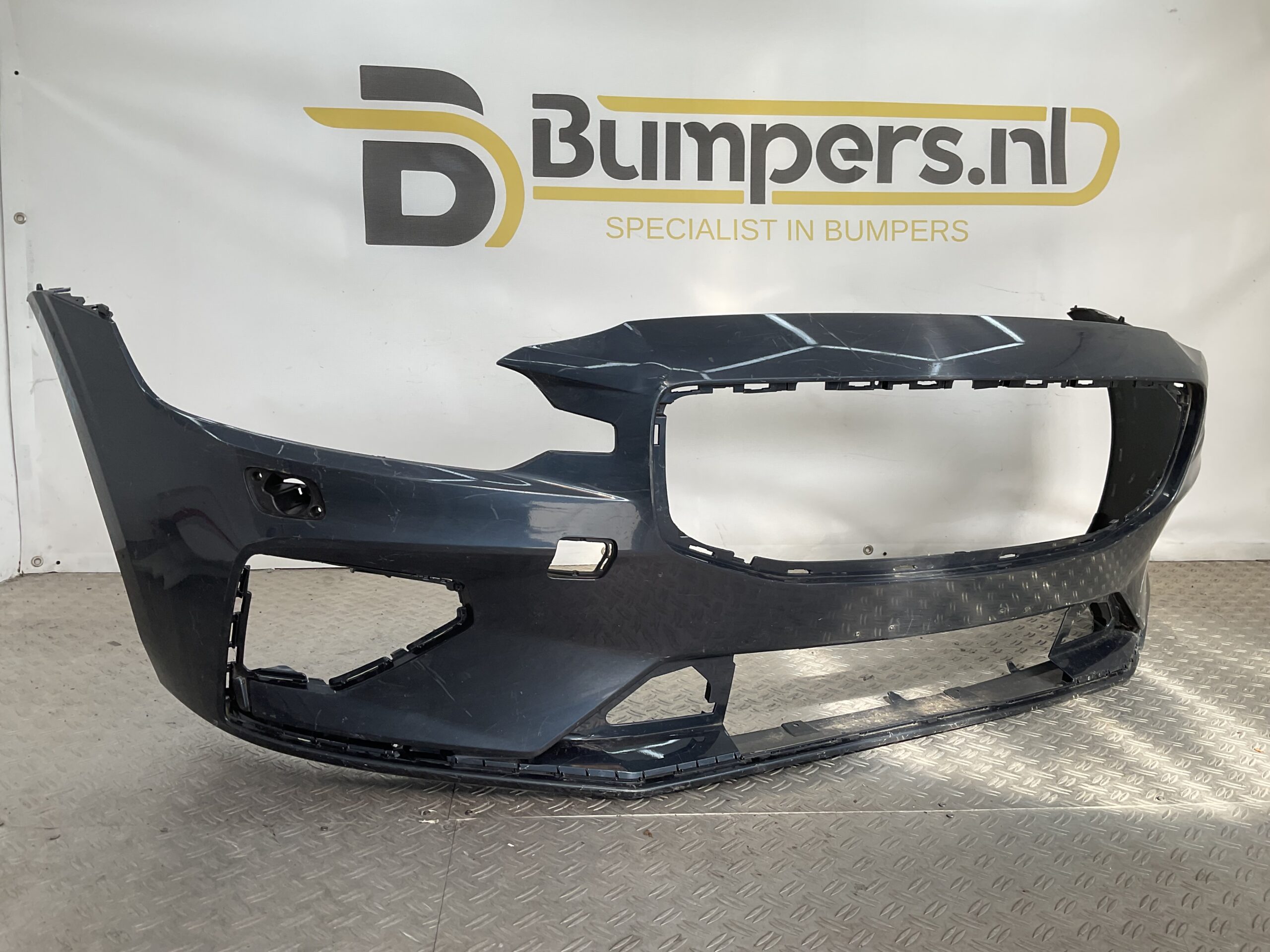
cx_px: 635
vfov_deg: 48.2
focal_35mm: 29
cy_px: 476
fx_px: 1064
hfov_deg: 61.7
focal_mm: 3
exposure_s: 1/305
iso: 16
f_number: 1.8
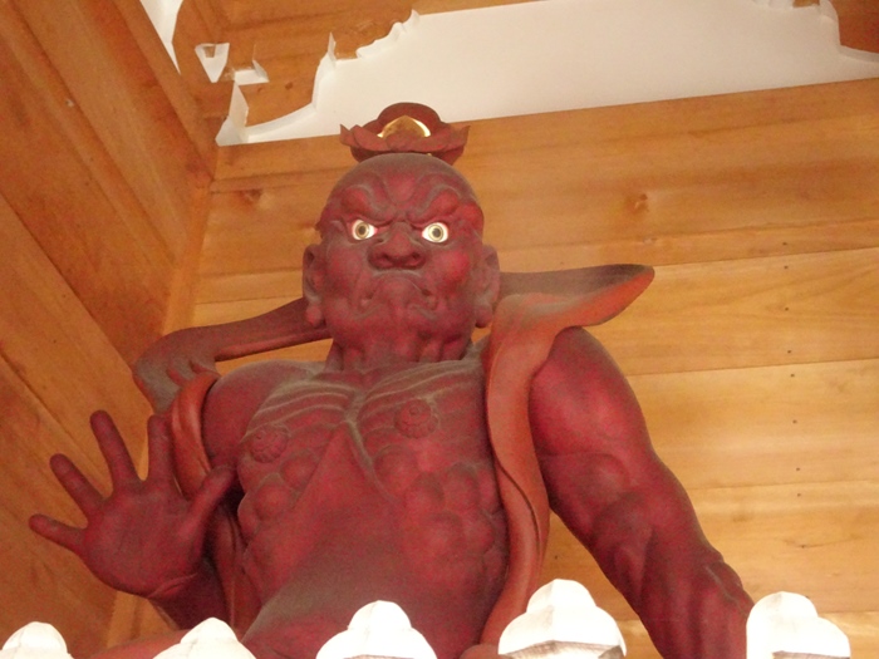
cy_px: 330
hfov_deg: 29.4
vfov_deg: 22.3
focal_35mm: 66
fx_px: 1676
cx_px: 440
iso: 3200
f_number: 4.5
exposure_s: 1/40
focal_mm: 11.32
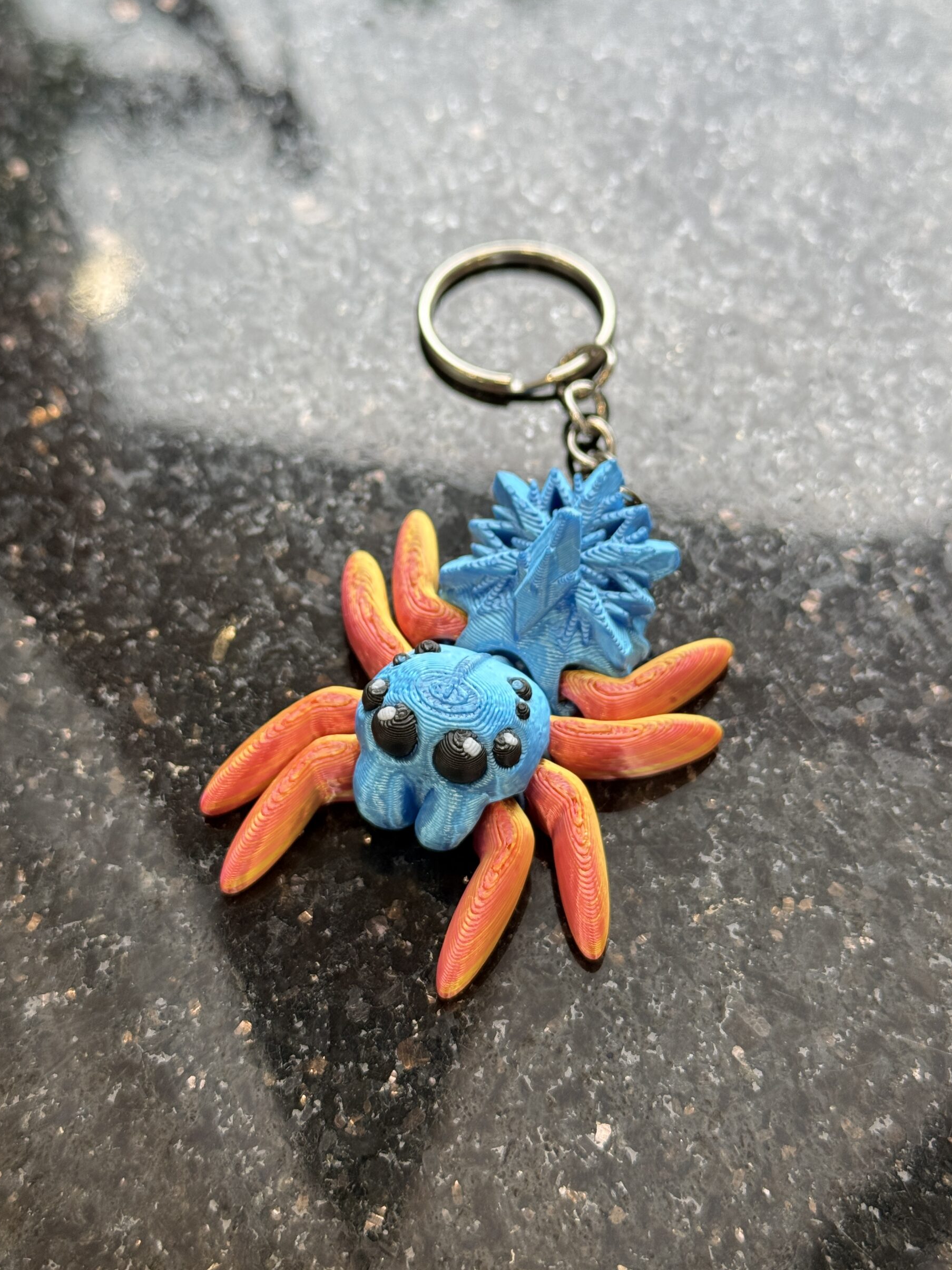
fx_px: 1870
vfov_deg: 37.5
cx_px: 476
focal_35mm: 51
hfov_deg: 28.6
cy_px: 596
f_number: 1.78
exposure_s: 1/60
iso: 100
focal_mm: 6.76
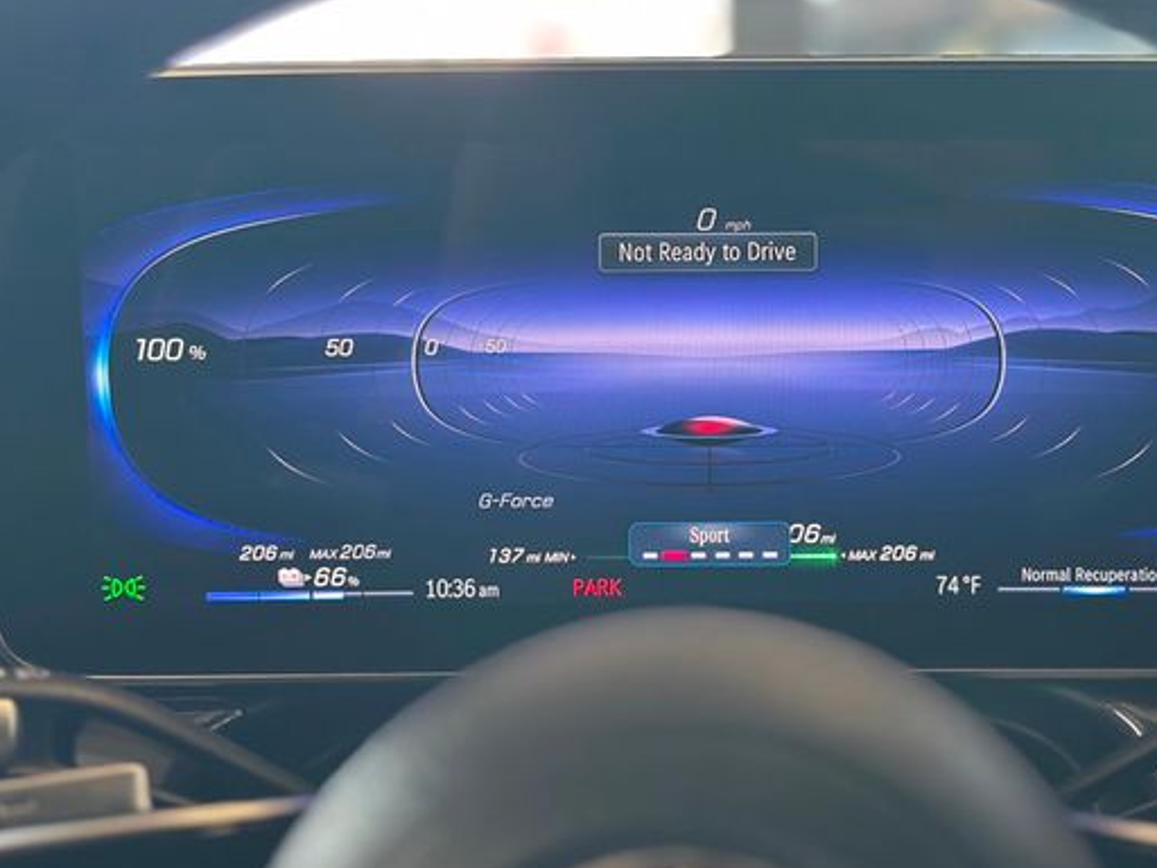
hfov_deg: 32.0
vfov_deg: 24.4
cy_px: 339
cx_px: 719
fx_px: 2005
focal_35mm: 60
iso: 250
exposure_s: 1/120
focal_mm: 6.86
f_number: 1.78
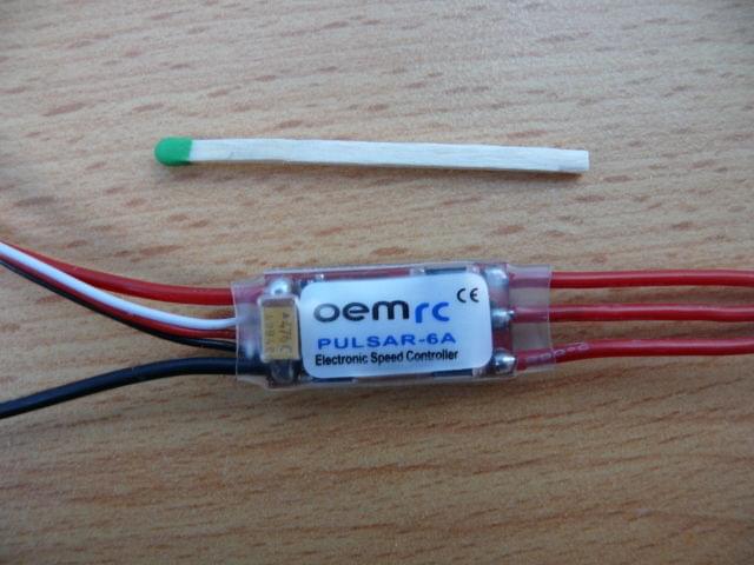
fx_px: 762
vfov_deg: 40.7
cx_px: 377
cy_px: 282
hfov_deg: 52.6
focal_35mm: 35
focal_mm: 7.4
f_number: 2.8
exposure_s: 1/30
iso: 125
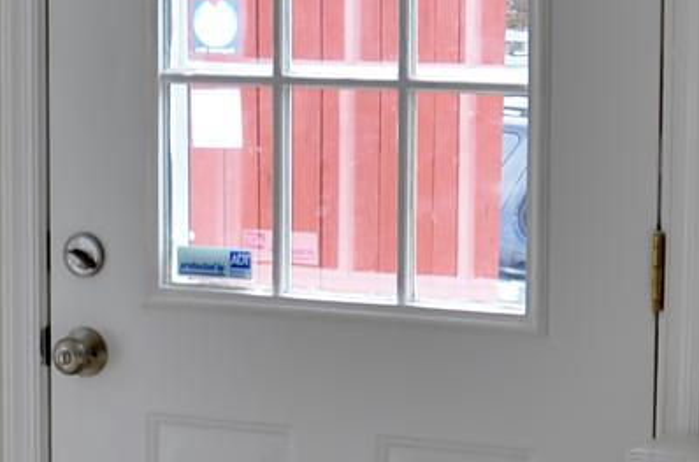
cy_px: 248
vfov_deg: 9.8
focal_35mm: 139
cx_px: -114
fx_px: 2691
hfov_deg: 14.4
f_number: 3.5
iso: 100
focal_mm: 18
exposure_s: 1/50
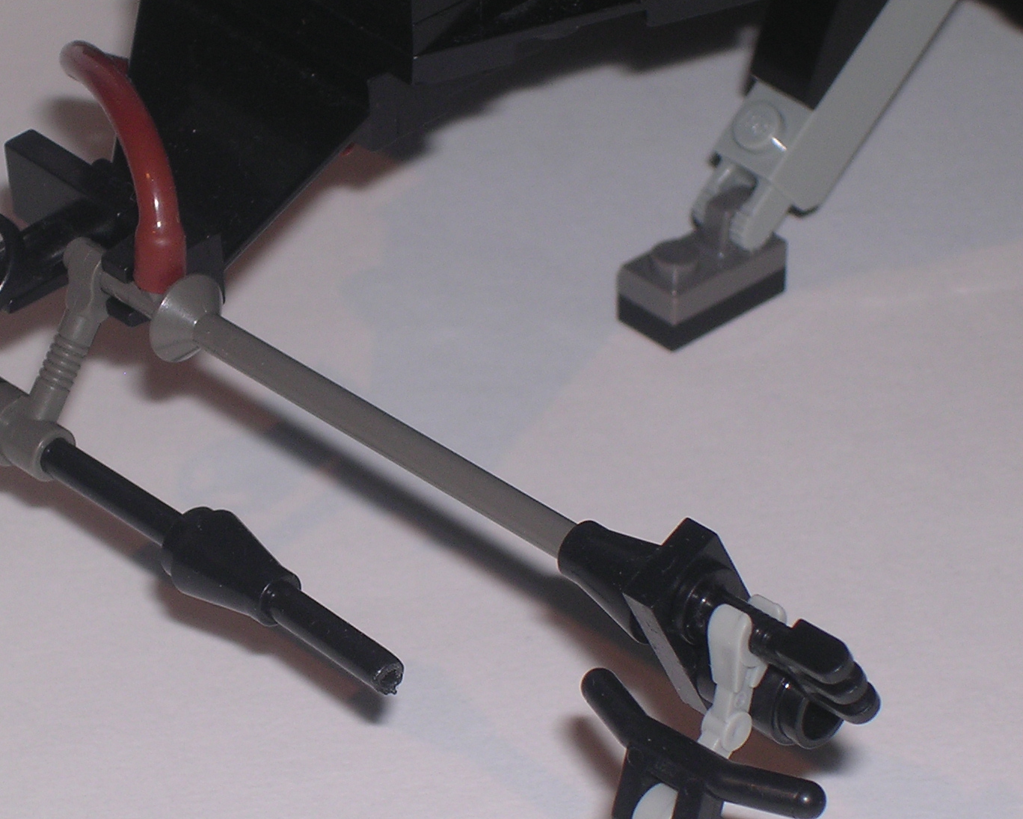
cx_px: 353
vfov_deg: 9.2
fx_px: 5088
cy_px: 410
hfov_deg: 11.5
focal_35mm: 168
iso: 100
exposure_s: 1/60.1
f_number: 4.9
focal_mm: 17.4
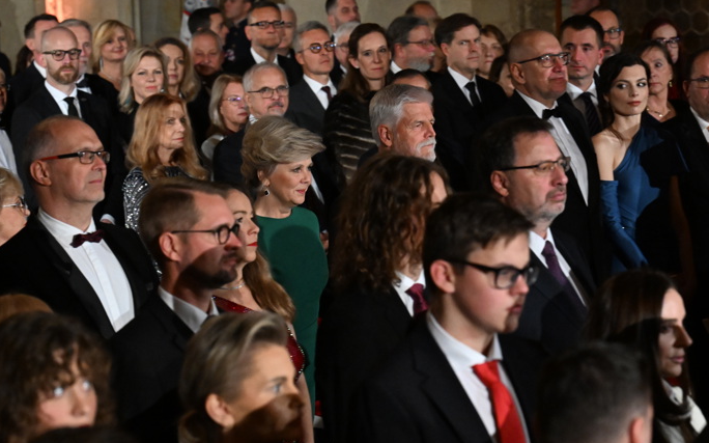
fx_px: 2762
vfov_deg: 9.2
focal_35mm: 143
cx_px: 353
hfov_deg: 14.6
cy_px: 220
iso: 6400
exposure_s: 1/200
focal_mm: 93
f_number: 5
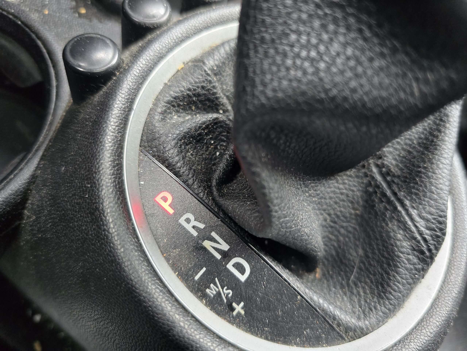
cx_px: 234
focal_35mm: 23
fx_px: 310
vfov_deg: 58.9
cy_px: 176
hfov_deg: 73.9
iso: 1000
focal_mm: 6.3
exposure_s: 1/120
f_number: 1.7
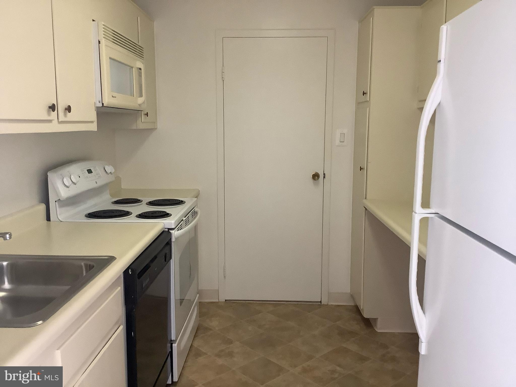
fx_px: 462
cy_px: 194
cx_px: 258
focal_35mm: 31
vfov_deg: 45.4
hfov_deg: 58.4
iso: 250
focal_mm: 3.3
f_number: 2.4
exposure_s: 1/60
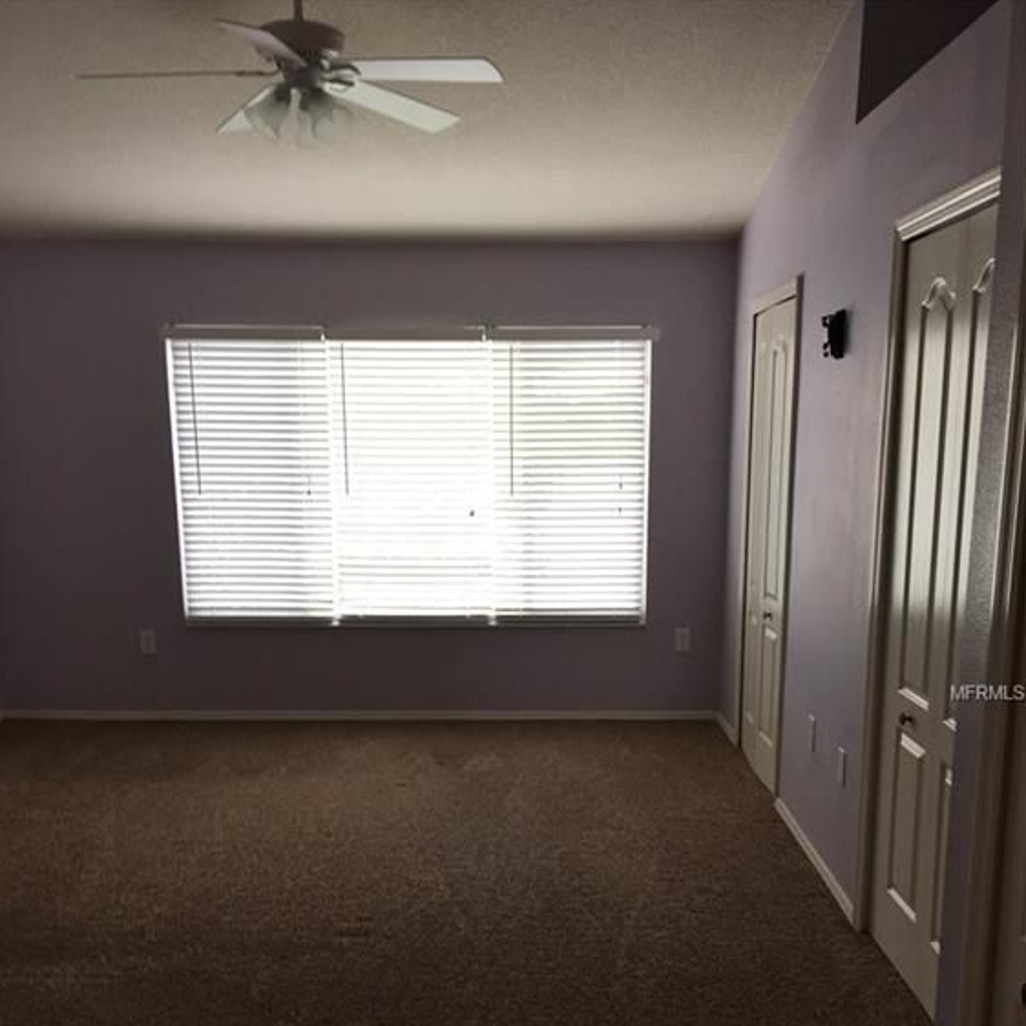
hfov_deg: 47.2
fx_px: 1174
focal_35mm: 35
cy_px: 694
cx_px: 508
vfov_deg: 46.4
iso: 25
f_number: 2.2
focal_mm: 4.15
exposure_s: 1/40
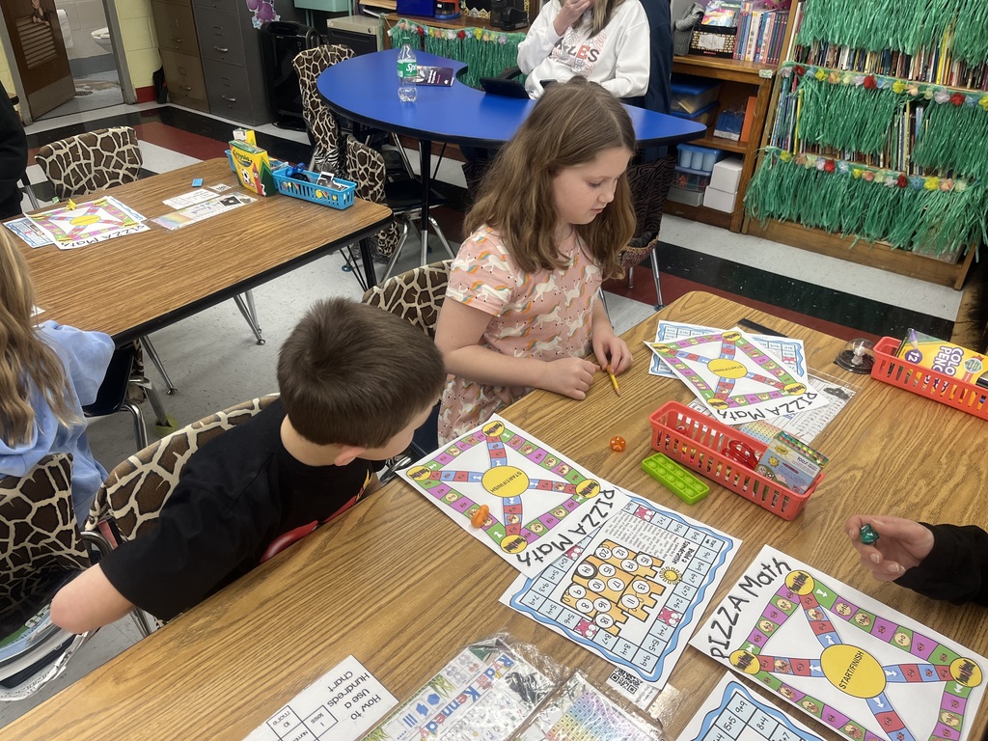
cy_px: 370
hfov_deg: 67.3
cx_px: 494
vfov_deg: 53.1
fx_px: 742
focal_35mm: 26
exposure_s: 1/120
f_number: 1.6
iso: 64
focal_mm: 5.1
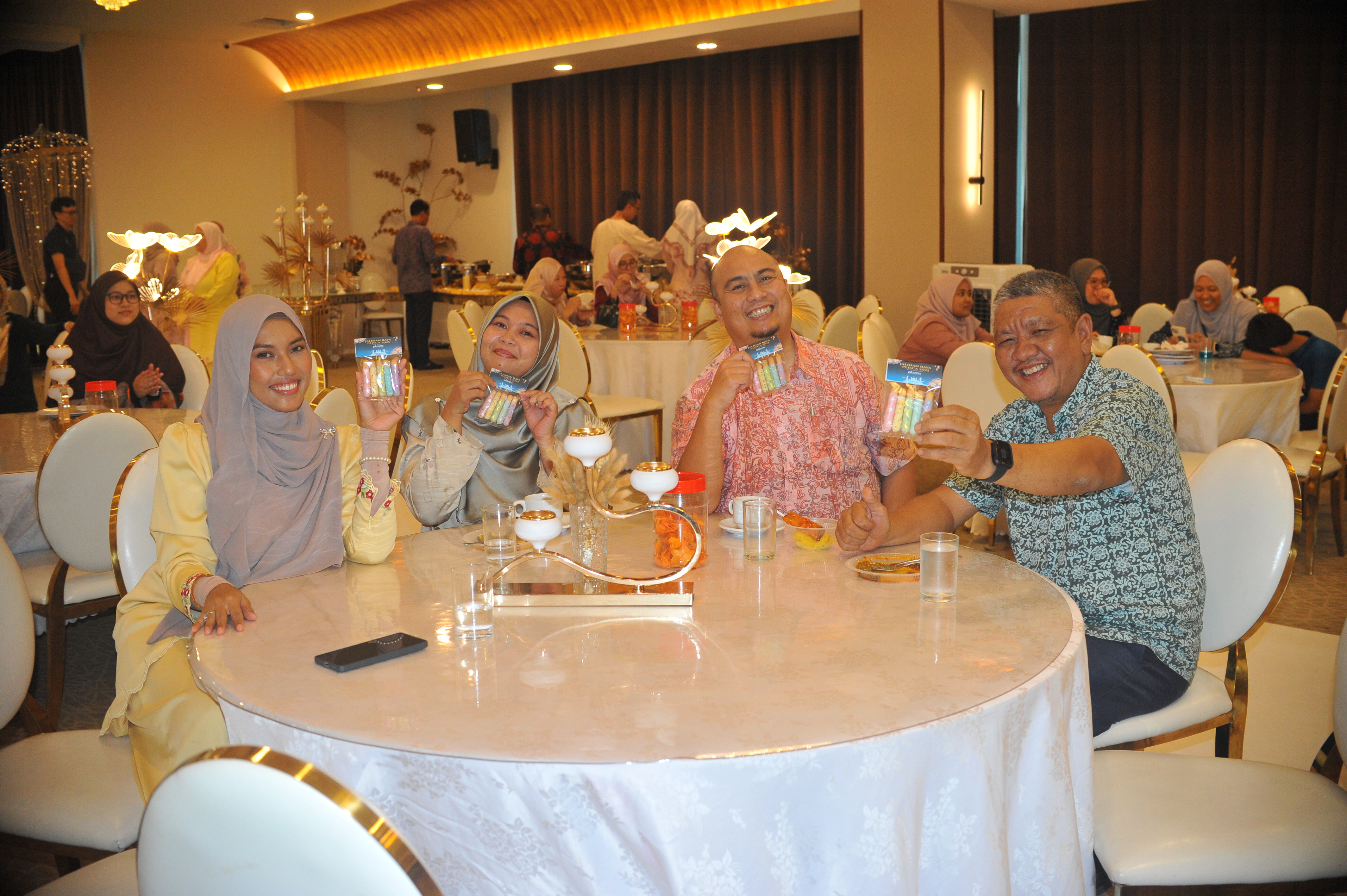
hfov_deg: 54.5
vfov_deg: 37.8
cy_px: 448
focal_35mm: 35
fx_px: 1309
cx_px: 674
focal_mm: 35
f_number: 5
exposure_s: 1/250
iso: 2500
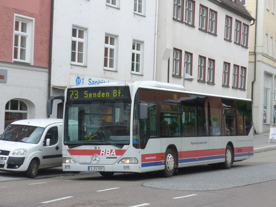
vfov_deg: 15.2
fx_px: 773
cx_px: 138
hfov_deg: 20.2
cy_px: 104
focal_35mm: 97
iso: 80
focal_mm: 19.2
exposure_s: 1/125
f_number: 4.7
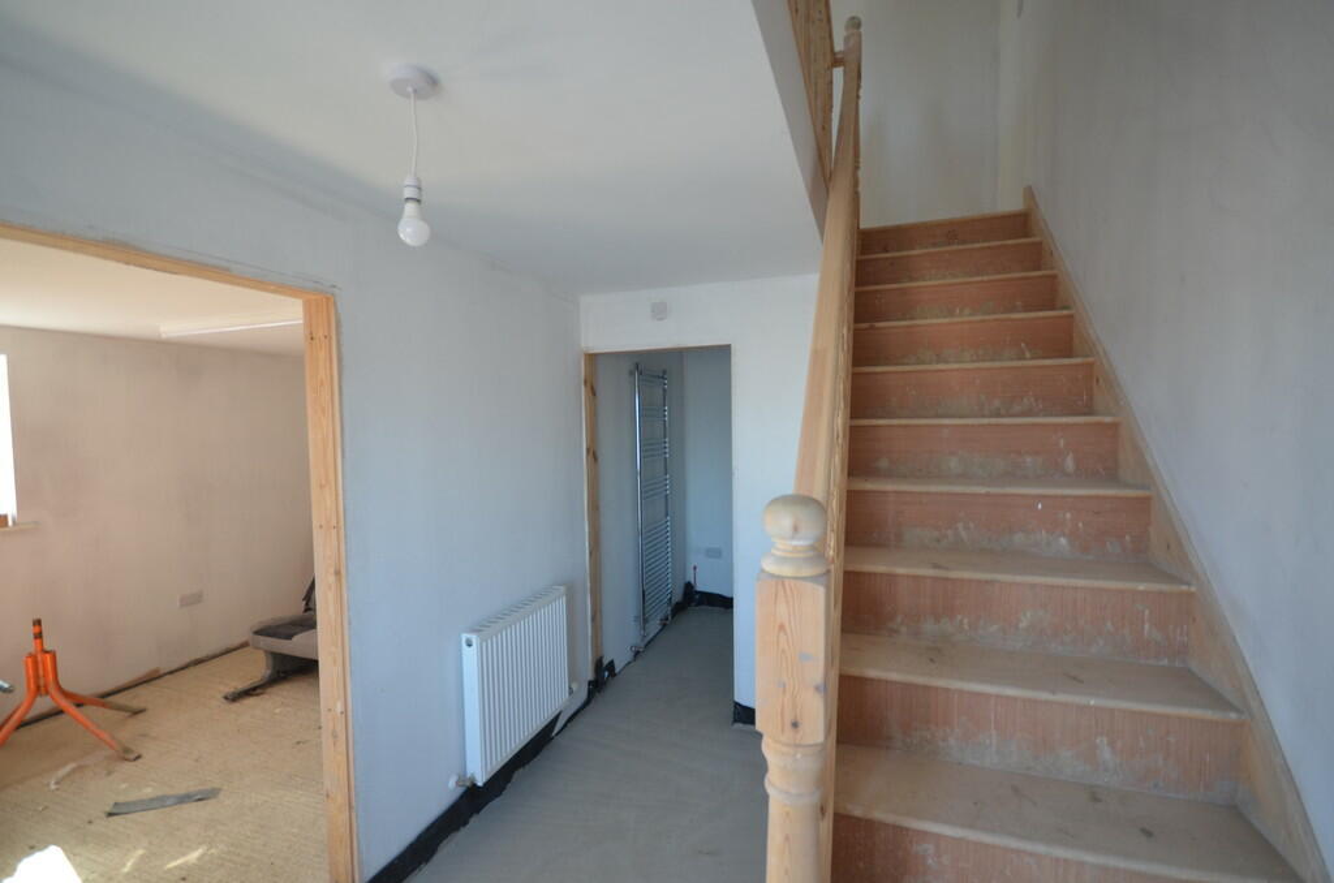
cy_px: 442
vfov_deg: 77.1
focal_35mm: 15
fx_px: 555
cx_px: 667
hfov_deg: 100.5
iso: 400
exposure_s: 1/60
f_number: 4
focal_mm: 10
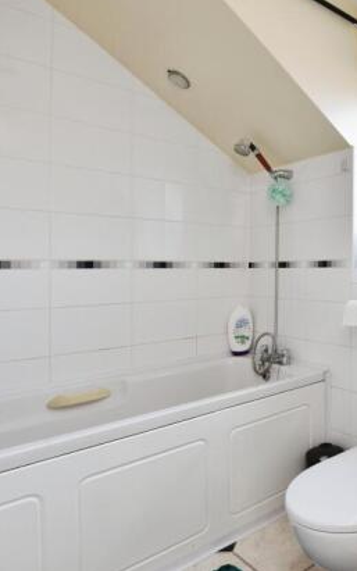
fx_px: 405
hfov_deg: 40.2
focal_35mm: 26
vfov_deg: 70.4
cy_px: 270
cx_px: 376
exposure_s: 1/40
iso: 500
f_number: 7.1
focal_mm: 16
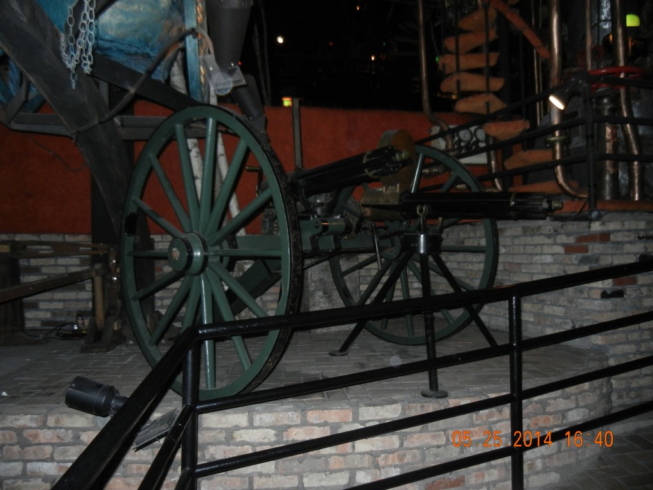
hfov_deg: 60.0
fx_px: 566
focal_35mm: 30
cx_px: 326
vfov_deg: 46.8
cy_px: 245
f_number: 3.5
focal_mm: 5.4
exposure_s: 1/30
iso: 400
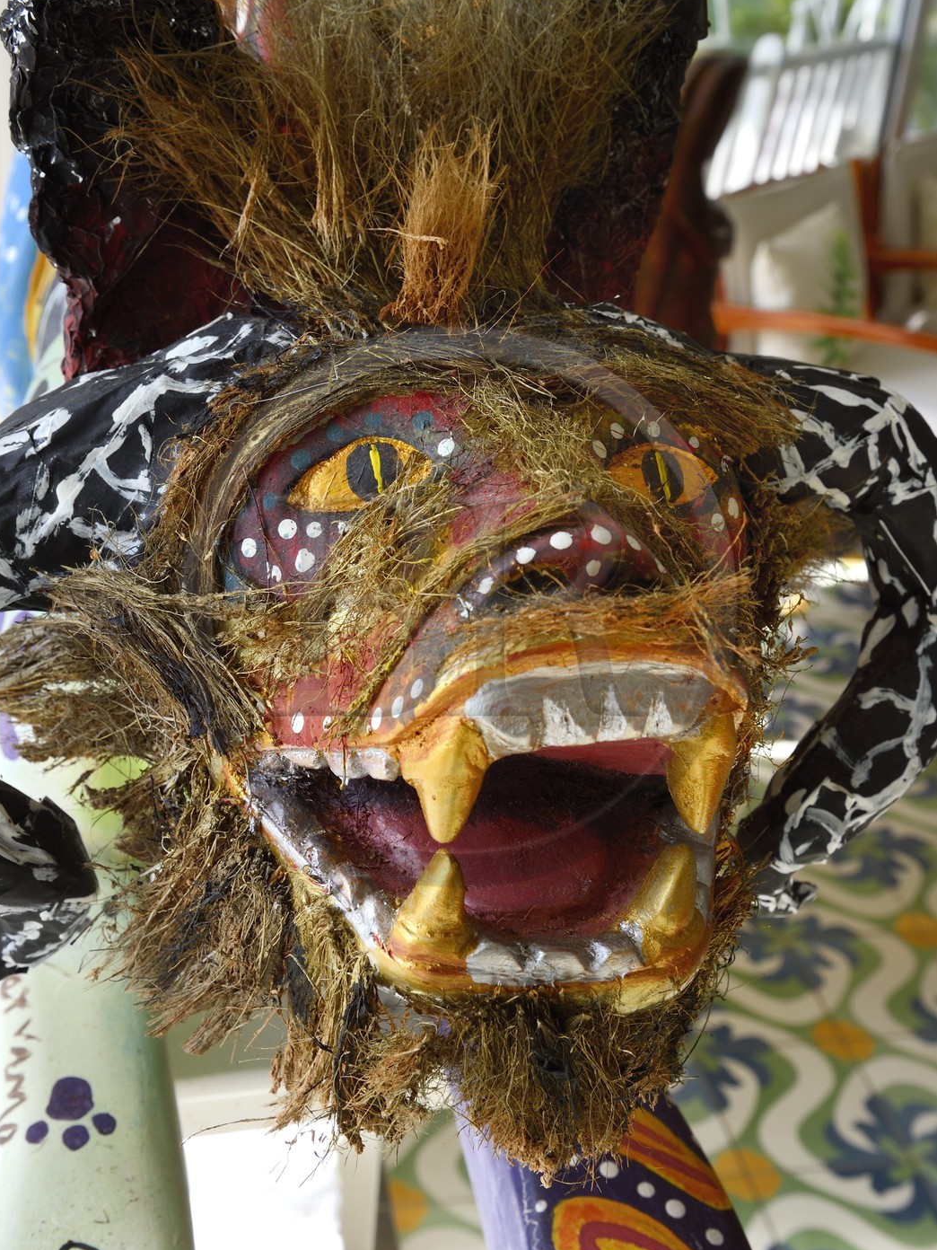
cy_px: 607
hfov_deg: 34.3
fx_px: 1516
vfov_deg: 44.8
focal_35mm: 42
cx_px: 460
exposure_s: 1/60
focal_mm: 38
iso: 200
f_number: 11
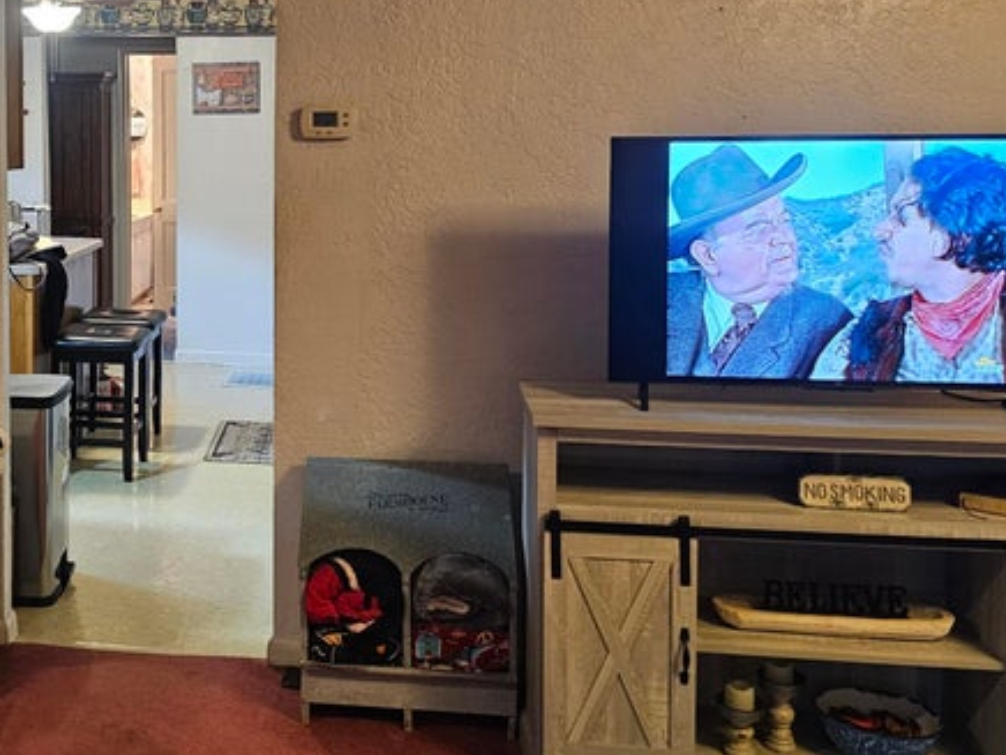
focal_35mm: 45
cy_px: 226
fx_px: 1308
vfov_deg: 31.8
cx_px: 193
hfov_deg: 40.3
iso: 640
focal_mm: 6.3
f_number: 1.7
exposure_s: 1/40
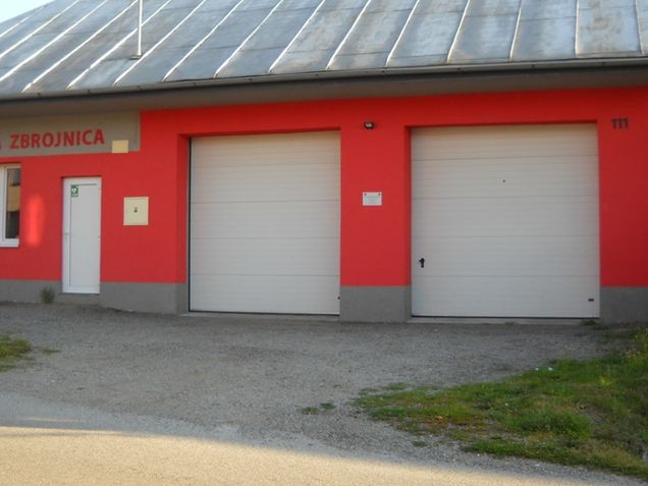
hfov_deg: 38.9
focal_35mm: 49
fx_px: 917
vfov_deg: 29.6
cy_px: 201
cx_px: 314
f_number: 3.1
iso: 64
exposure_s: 1/192
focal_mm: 6.72
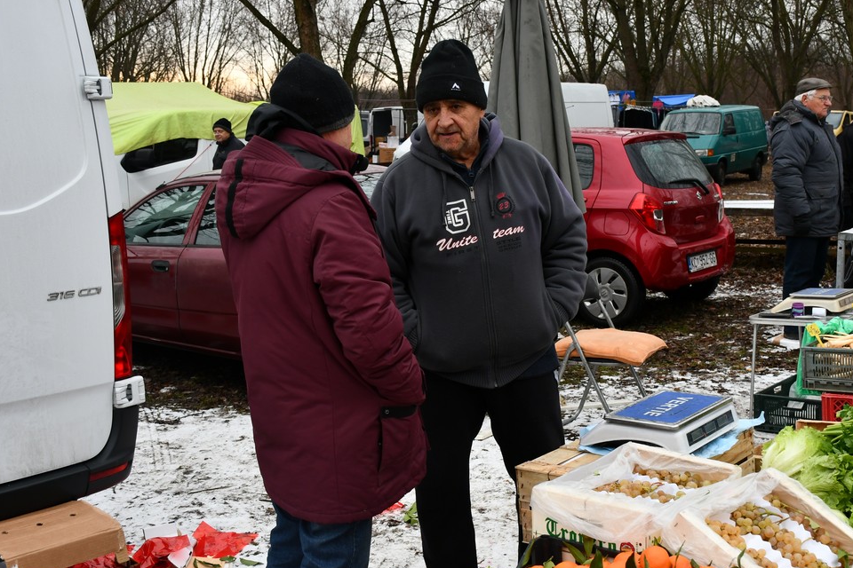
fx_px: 1066
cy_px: 295
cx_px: 488
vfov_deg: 29.9
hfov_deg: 43.5
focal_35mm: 45
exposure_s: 1/250
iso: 400
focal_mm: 24
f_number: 5.6
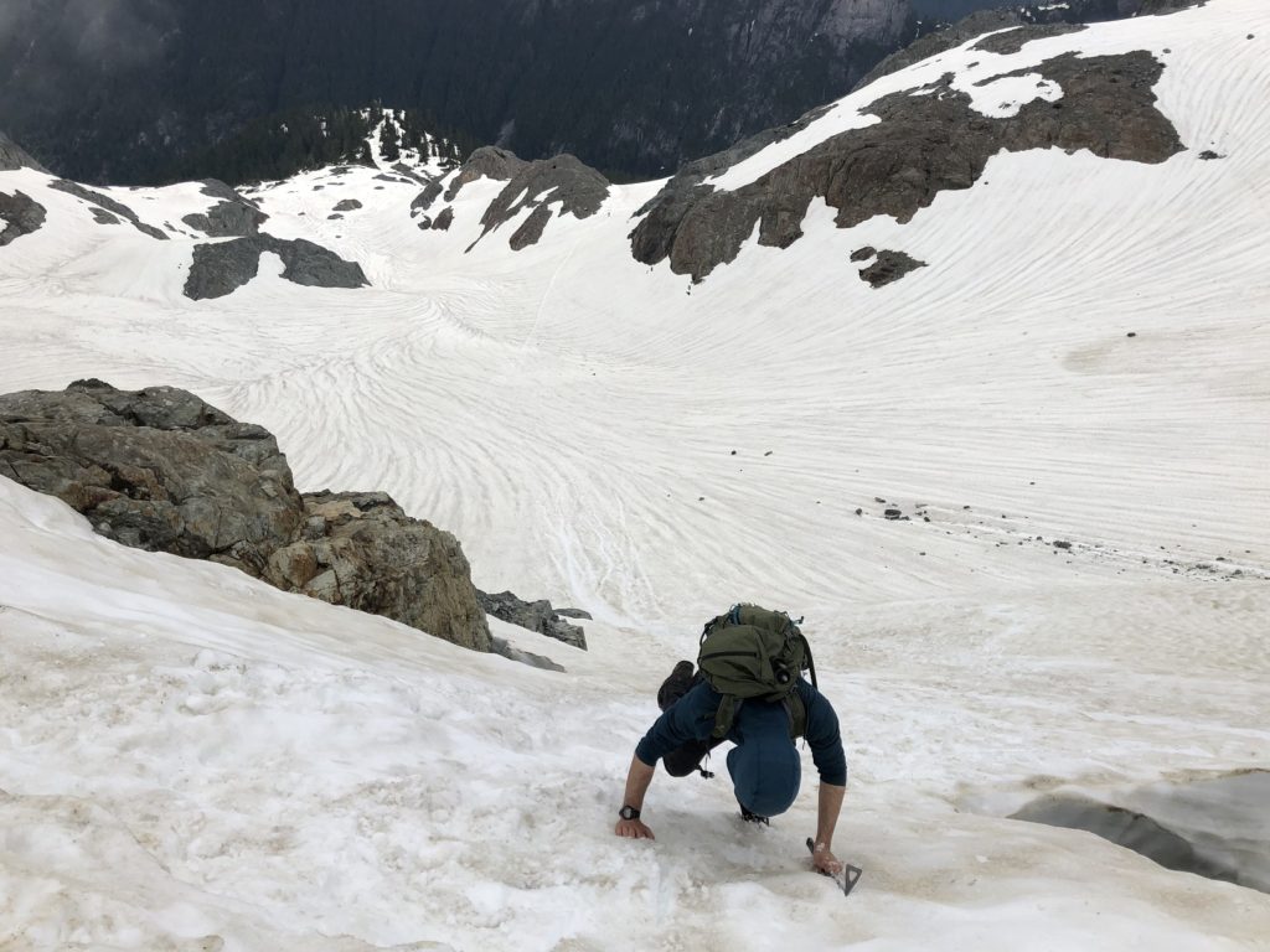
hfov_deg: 63.4
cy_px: 476
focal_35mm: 28
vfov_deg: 49.7
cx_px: 635
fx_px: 1027
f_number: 1.8
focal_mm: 3.99
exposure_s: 1/3003
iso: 25
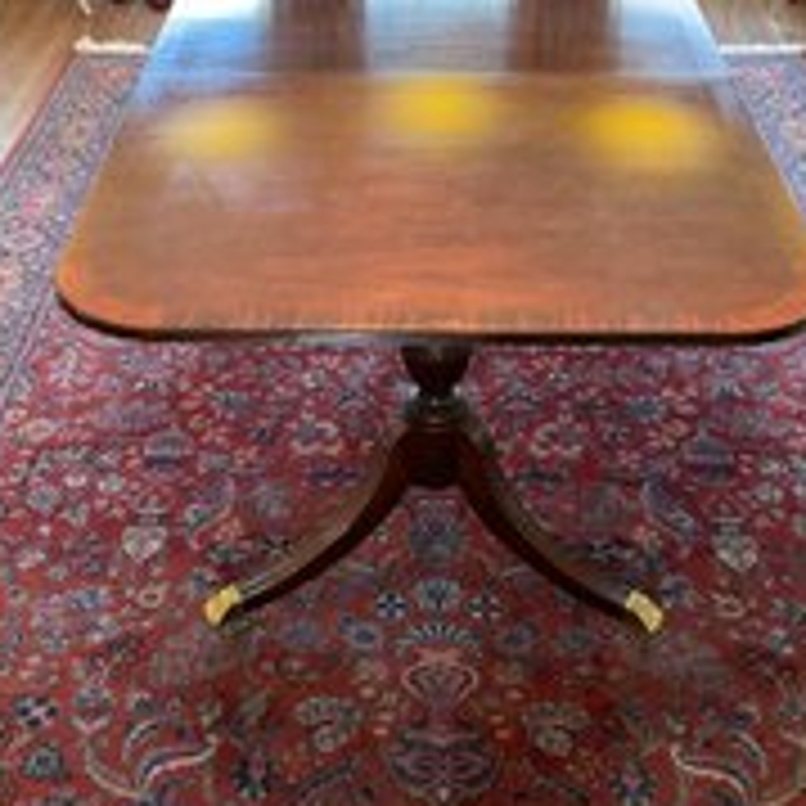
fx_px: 1291
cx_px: 389
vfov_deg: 34.6
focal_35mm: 49
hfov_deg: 34.7
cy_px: 358
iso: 250
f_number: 1.8
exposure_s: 1/40
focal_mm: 3
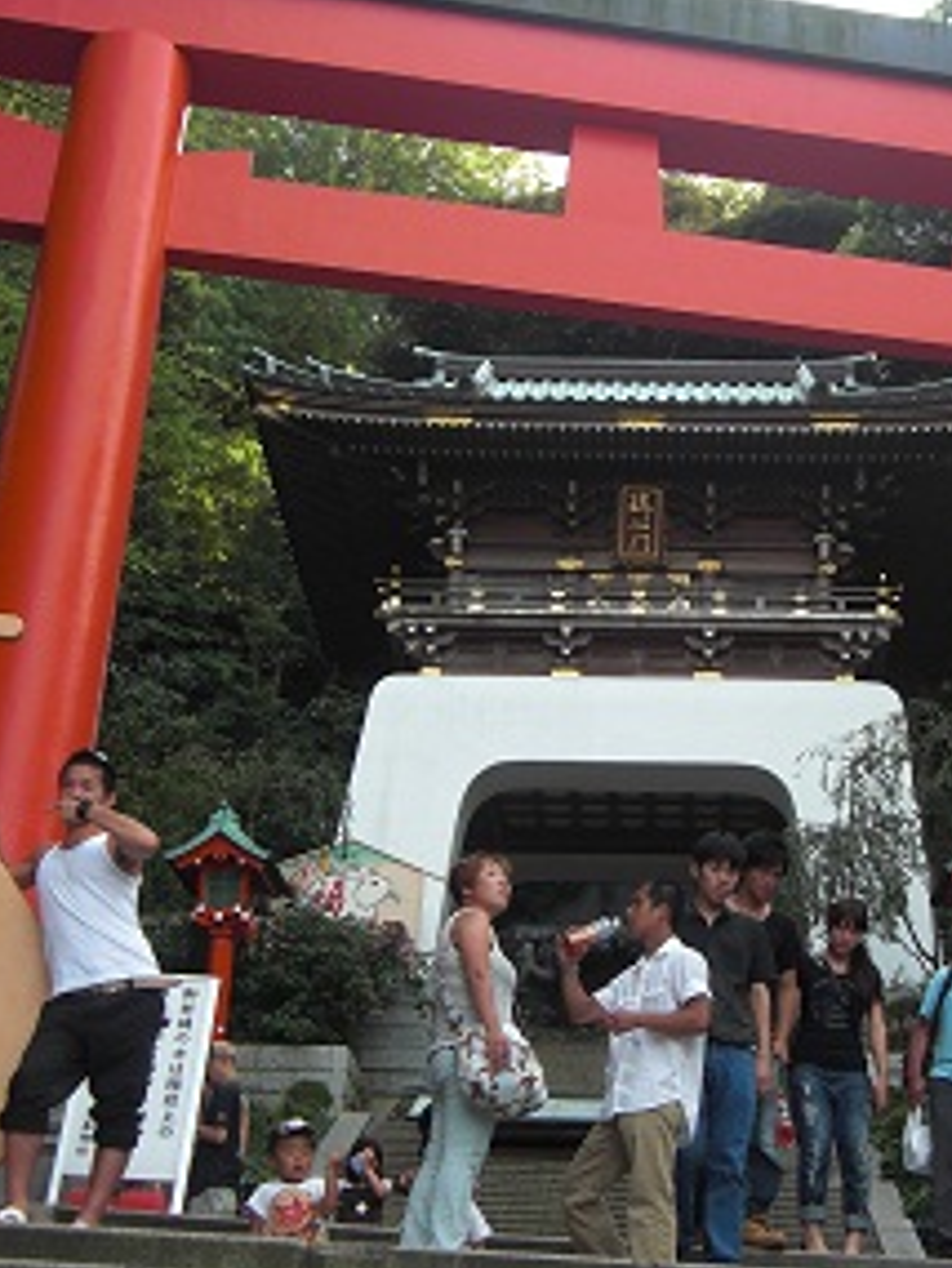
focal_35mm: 60
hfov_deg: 24.4
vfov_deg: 32.2
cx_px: 607
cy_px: 636
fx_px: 2198
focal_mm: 6.9
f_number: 3
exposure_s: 1/80
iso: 50
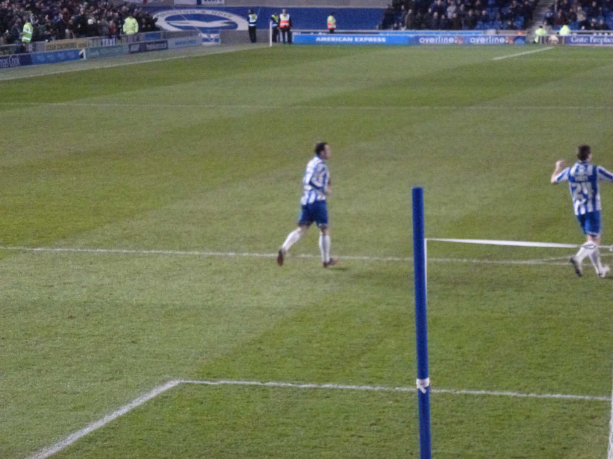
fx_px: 2515
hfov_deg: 13.9
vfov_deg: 10.4
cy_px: 230
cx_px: 306
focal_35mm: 142
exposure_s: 1/60
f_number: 5.3
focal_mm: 25.5
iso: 1250
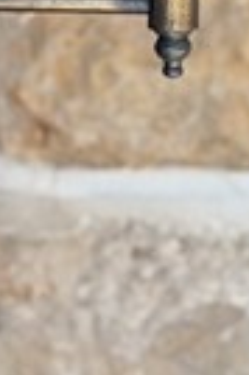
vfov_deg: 5.2
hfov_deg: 3.6
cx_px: 459
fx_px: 3973
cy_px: -621
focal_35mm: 382
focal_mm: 6.76
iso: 250
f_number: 1.78
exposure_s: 1/120
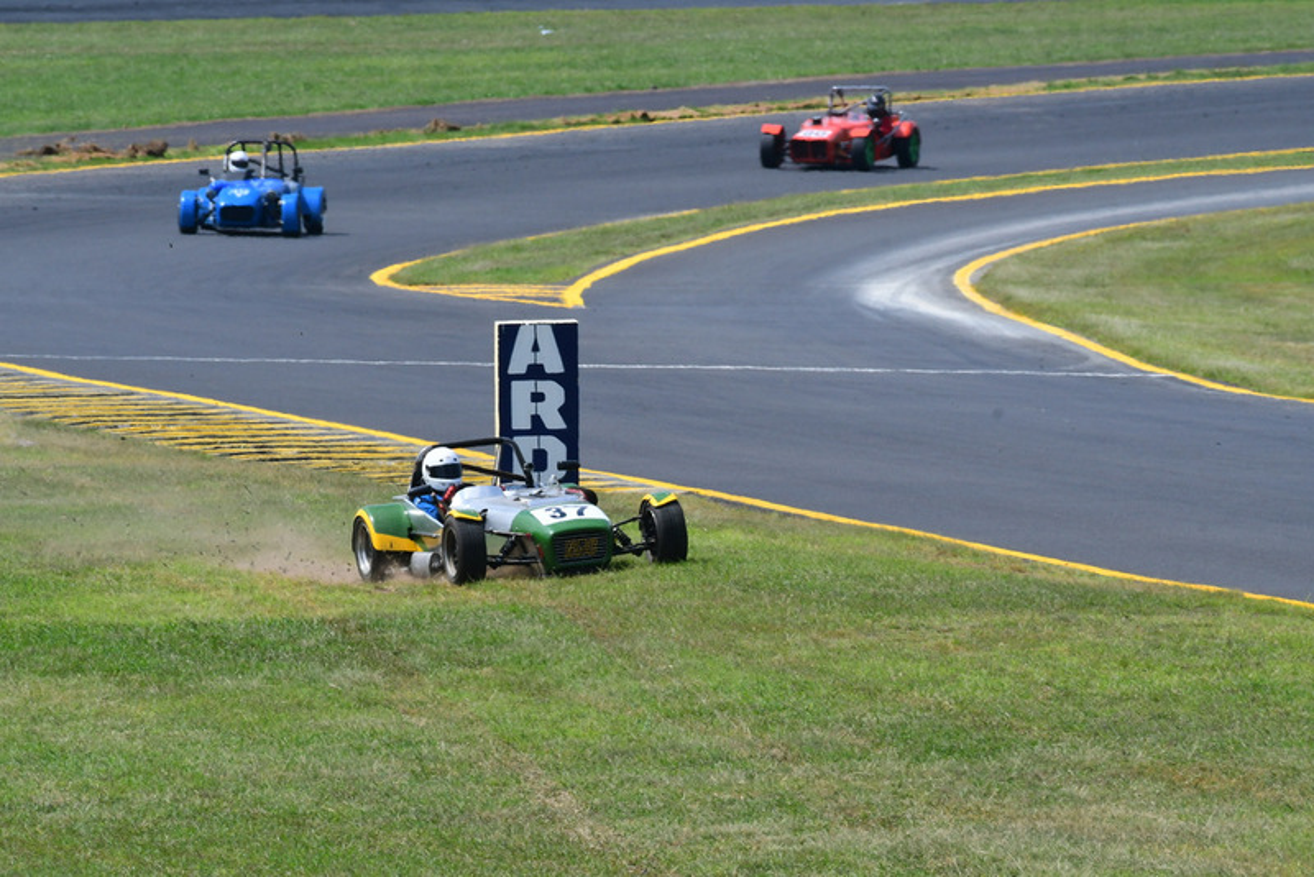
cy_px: 438
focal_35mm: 750
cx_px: 657
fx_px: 27383
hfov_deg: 2.7
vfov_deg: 1.8
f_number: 14
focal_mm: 500
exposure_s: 1/640
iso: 500
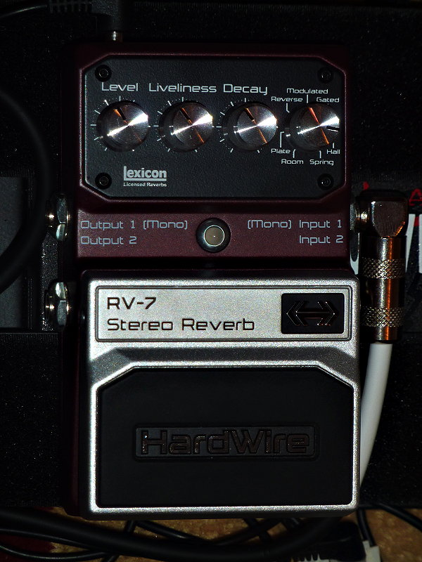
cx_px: 211
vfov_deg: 10.1
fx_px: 3186
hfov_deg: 7.6
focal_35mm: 196
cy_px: 281
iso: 100
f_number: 4.5
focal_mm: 32.1
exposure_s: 1/50
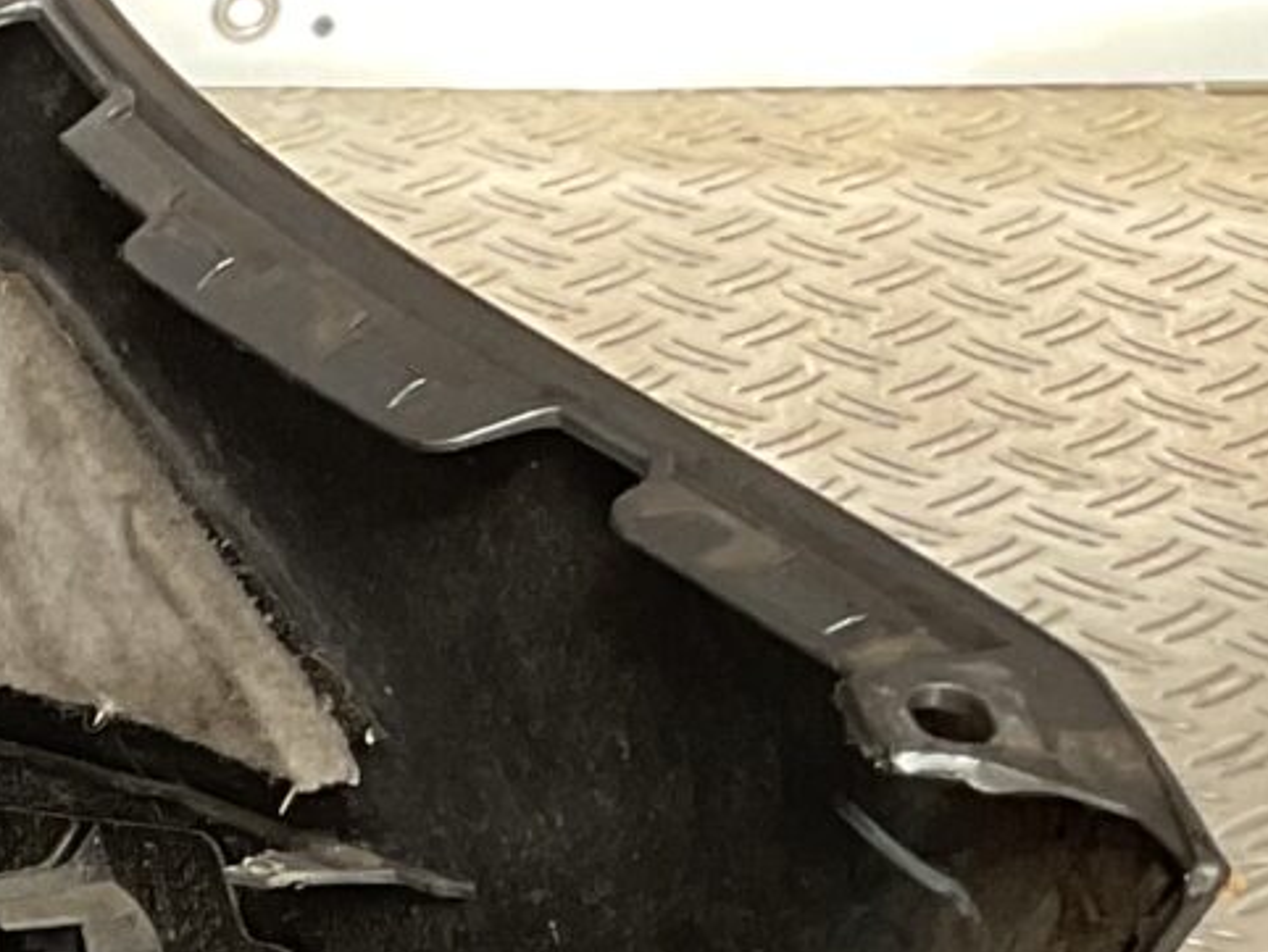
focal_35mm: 154
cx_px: -1952
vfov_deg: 9.3
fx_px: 5644
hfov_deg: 10.6
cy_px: 1520
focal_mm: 3
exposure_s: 1/100
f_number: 1.8
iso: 25
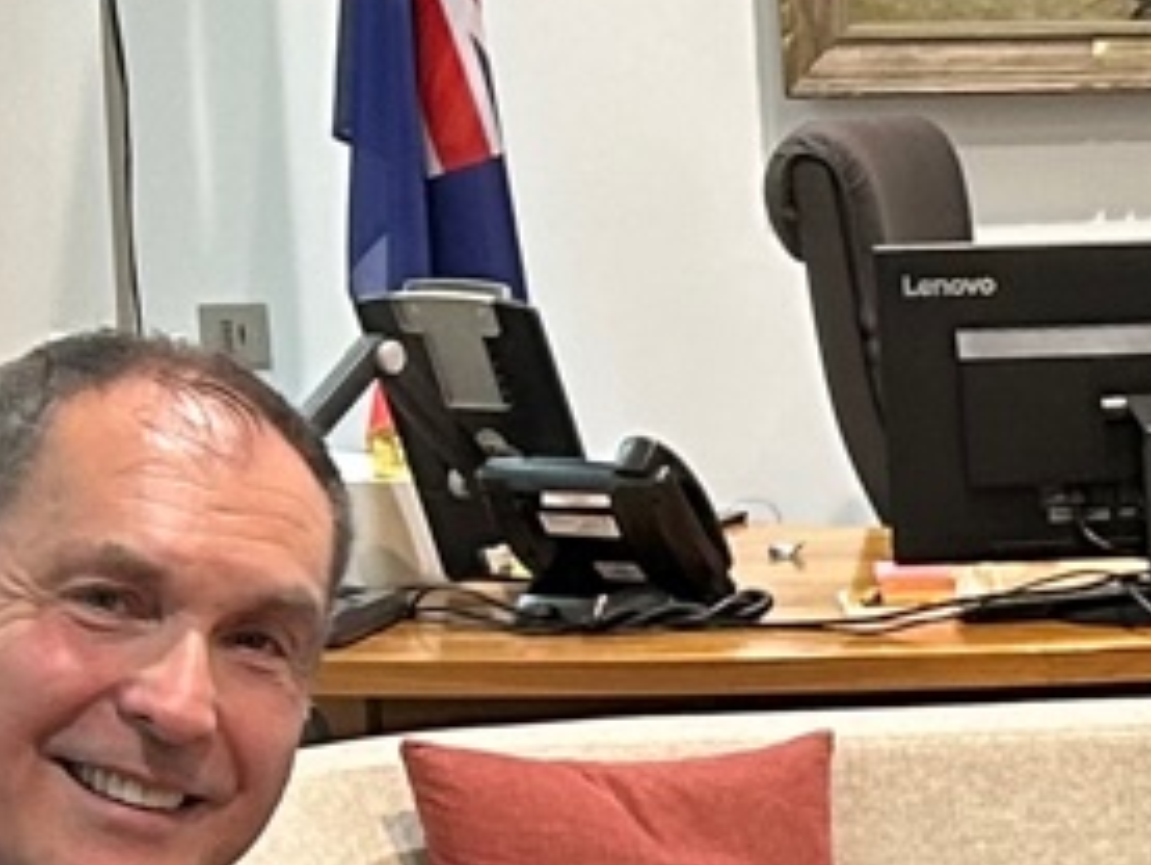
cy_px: 1218
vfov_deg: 7.7
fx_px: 6287
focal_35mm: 189
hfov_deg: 10.0
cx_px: 1945
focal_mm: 5.7
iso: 125
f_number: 1.5
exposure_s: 1/100
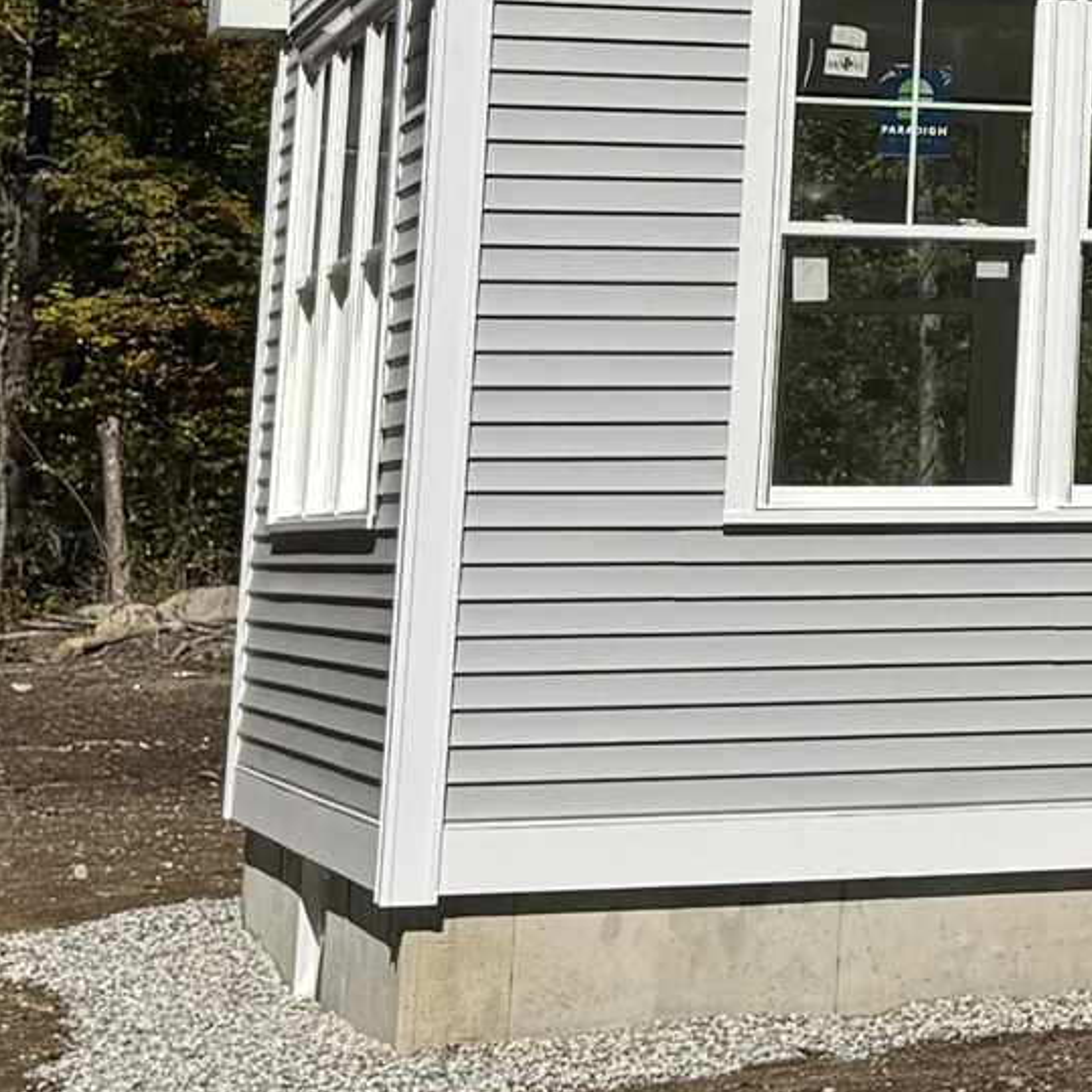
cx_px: 1906
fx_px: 4319
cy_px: -221
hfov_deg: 13.1
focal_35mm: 121
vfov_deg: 14.0
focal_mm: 6.76
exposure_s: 1/9009
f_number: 1.78
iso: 80
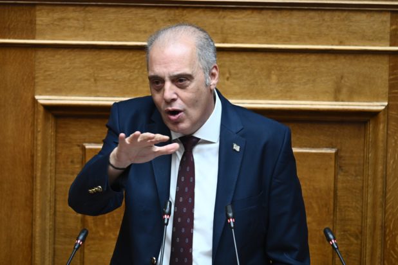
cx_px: 199
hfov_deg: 3.4
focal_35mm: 600
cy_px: 132
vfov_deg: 2.3
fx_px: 6633
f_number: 6.3
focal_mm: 600
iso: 2800
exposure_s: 1/200
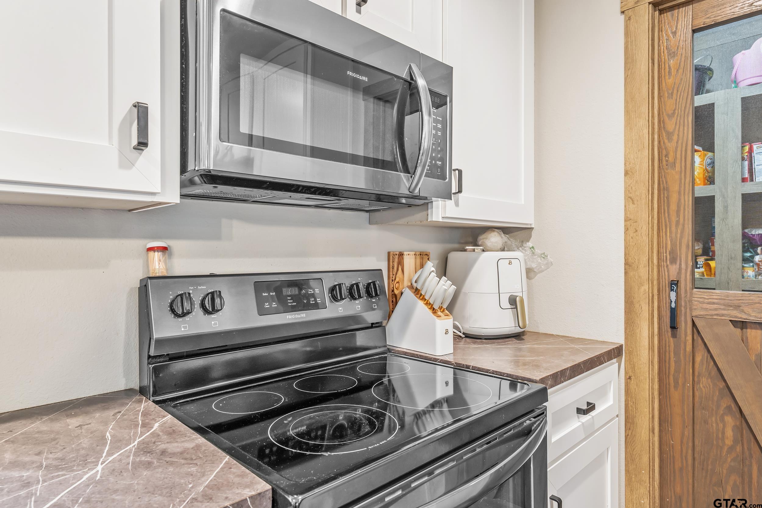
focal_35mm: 21
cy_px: 254
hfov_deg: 81.2
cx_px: 381
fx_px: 444
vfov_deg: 59.5
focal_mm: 21
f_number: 8
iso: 800
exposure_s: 1/2.5
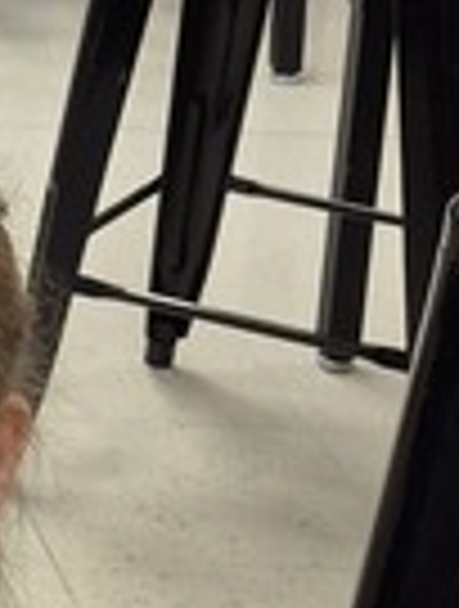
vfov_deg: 11.1
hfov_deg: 7.3
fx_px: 3062
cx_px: -1040
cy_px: -153
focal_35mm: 174
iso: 40
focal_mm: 5.4
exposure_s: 1/122
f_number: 1.8
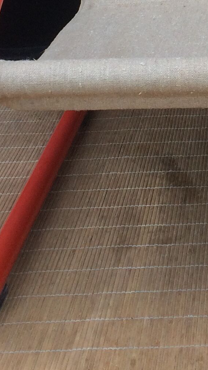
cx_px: 291
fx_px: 1010
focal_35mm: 103
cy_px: -130
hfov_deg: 11.4
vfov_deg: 19.0
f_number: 2.2
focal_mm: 4.15
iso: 40
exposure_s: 1/100
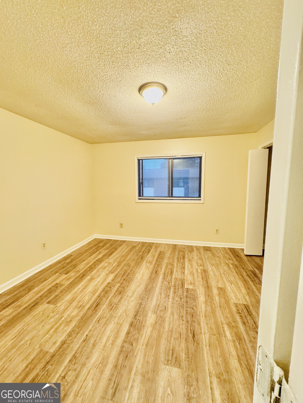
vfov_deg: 102.1
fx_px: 163
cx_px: 152
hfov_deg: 85.7
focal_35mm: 14
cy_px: 202
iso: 400
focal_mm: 2.22
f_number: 2.2
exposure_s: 1/60
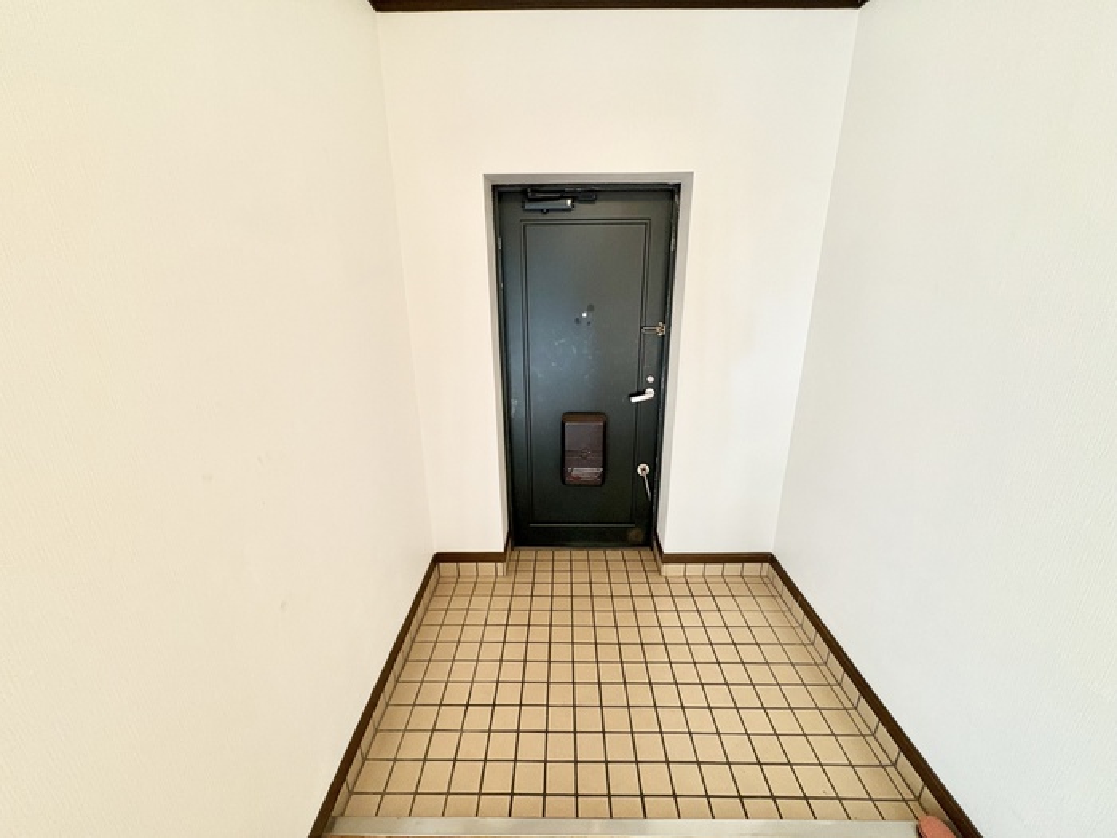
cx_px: 558
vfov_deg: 85.7
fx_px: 452
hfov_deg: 102.1
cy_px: 419
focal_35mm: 14
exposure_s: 1/60
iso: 400
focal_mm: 2.22
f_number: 2.2
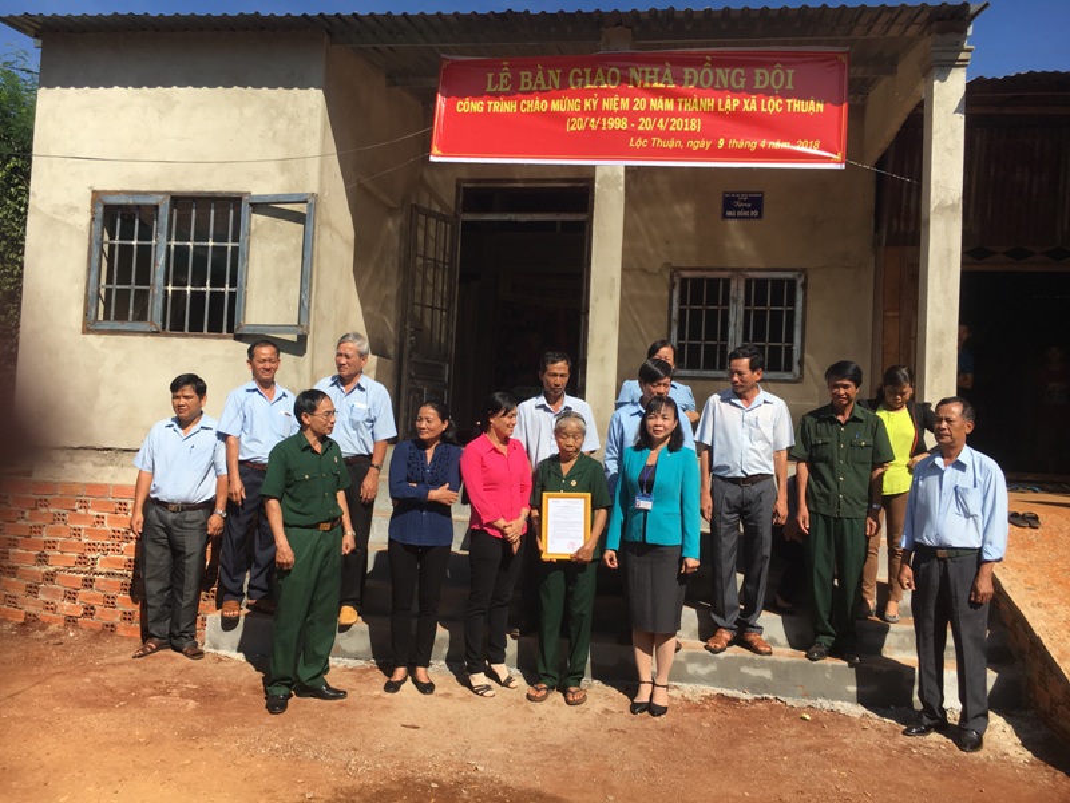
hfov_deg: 61.7
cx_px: 535
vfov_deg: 48.2
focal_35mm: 29
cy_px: 402
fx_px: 896
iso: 25
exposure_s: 1/1709
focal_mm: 4.15
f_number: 2.2
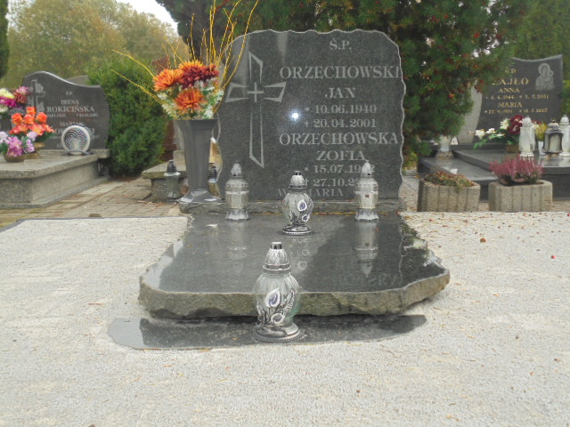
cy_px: 214
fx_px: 708
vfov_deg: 33.6
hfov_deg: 43.9
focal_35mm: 43
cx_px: 285
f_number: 4.5
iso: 100
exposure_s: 1/125
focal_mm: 7.8
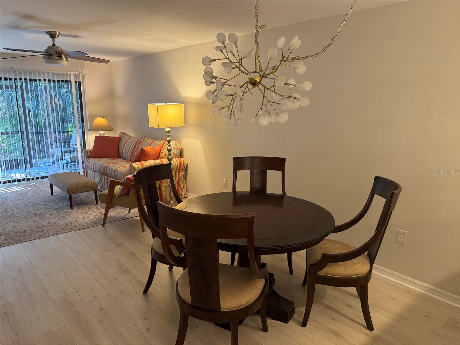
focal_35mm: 24
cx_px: 230
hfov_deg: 71.6
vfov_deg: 56.8
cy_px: 172
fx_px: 319
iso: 400
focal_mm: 6.76
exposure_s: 1/60
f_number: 1.78
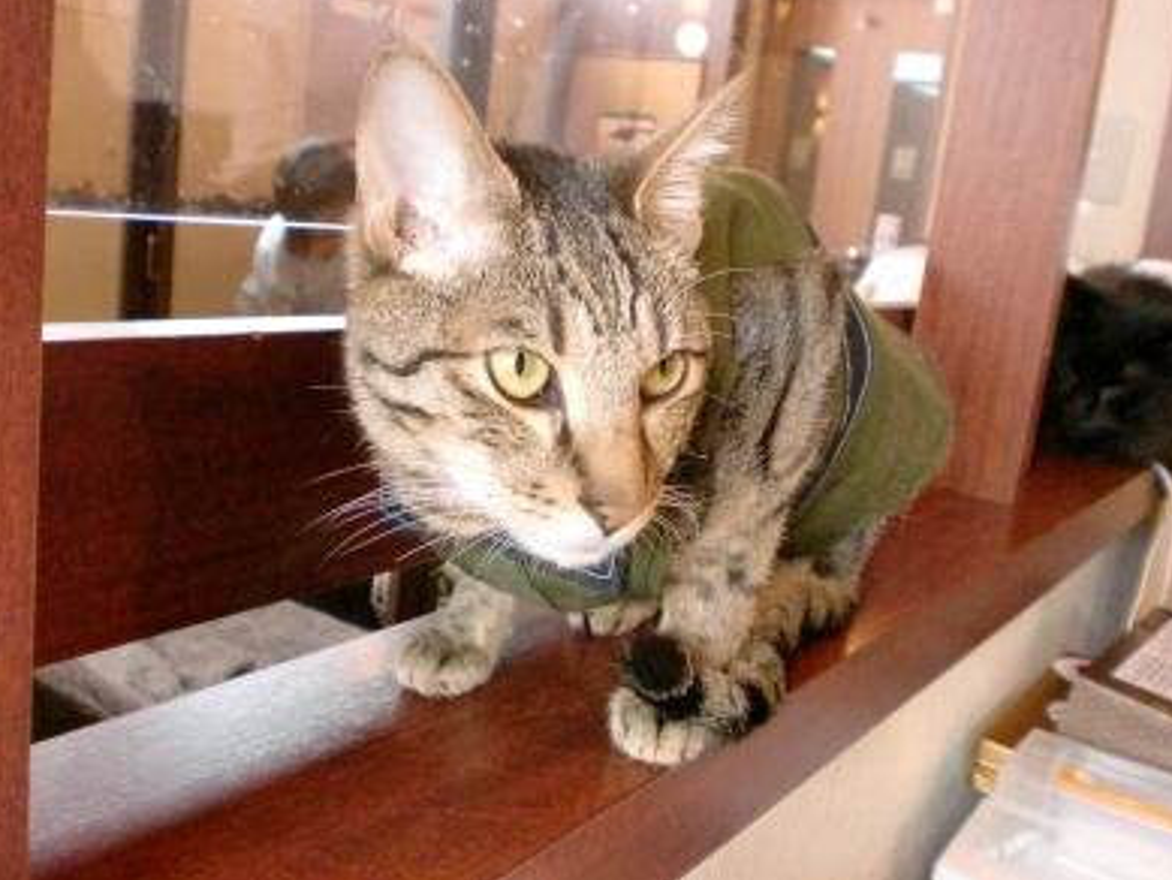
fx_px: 1219
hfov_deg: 51.3
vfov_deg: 39.7
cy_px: 437
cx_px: 584
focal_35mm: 36
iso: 640
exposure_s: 1/60
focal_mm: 6.3
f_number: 3.1
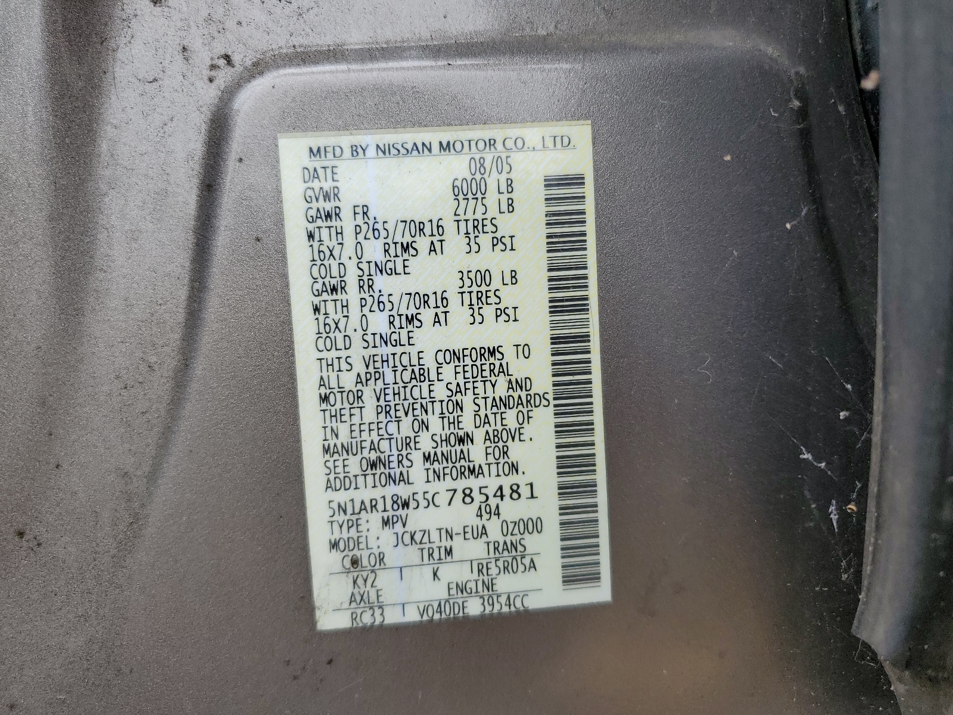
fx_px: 716
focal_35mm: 26
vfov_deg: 53.1
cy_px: 358
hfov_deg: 67.3
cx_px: 476
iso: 50
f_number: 1.5
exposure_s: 1/714
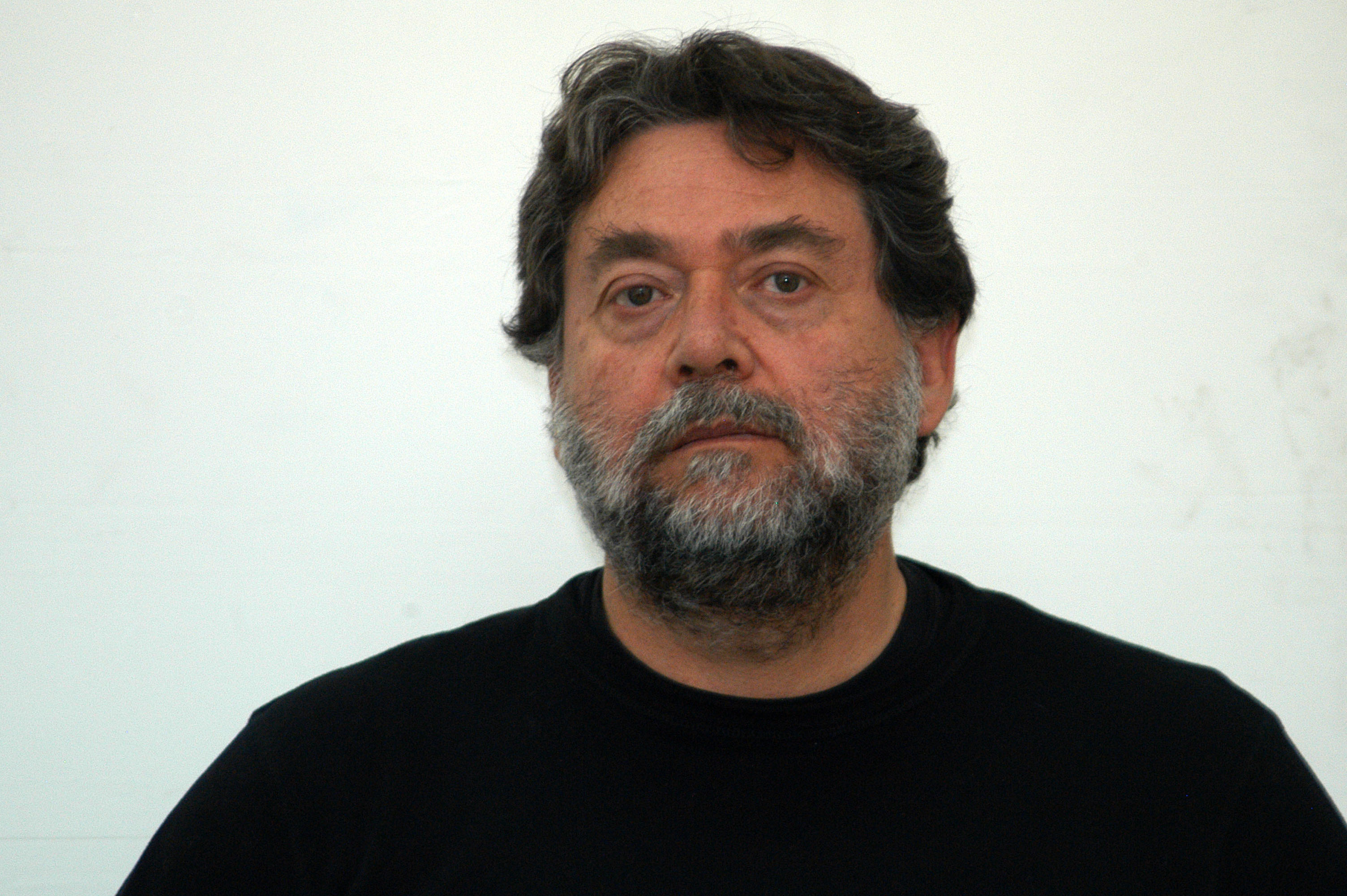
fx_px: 14019
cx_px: 674
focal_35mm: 375
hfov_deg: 5.5
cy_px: 448
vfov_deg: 3.7
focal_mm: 250
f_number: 5.3
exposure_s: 1/80
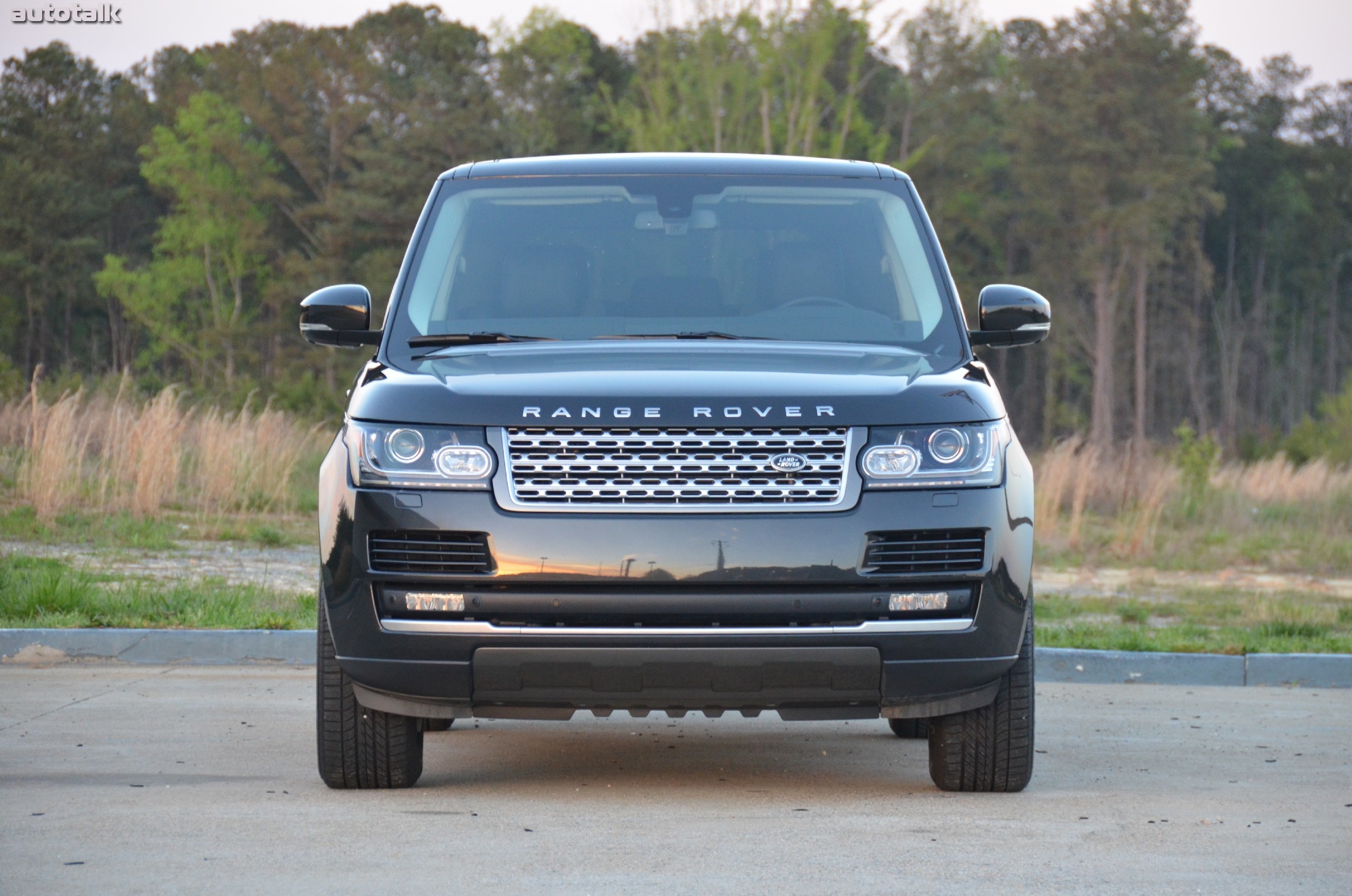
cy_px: 448
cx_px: 676
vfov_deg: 8.1
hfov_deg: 12.3
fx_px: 6296
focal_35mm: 168
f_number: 5.3
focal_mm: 112
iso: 1600
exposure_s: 1/100
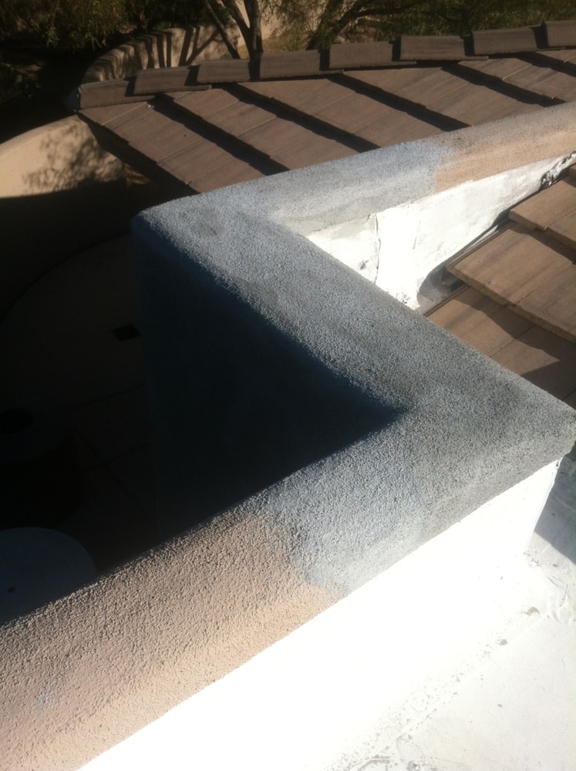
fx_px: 779
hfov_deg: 40.6
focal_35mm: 35
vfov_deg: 52.7
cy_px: 386
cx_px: 288
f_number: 2.8
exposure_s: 1/2000
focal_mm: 3.85
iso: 80
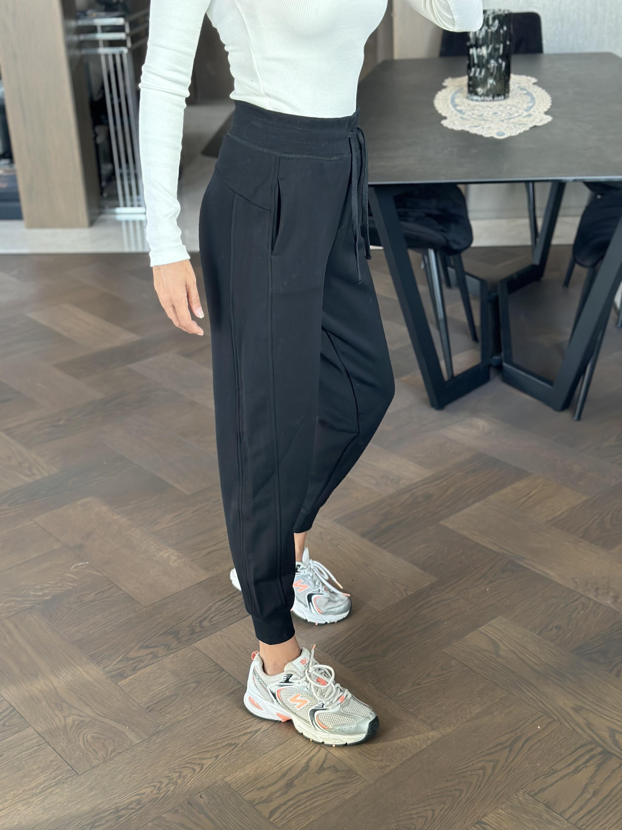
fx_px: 1150
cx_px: 311
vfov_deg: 39.7
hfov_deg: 30.3
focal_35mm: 48
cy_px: 415
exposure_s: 1/60
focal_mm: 6.86
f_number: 1.78
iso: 320
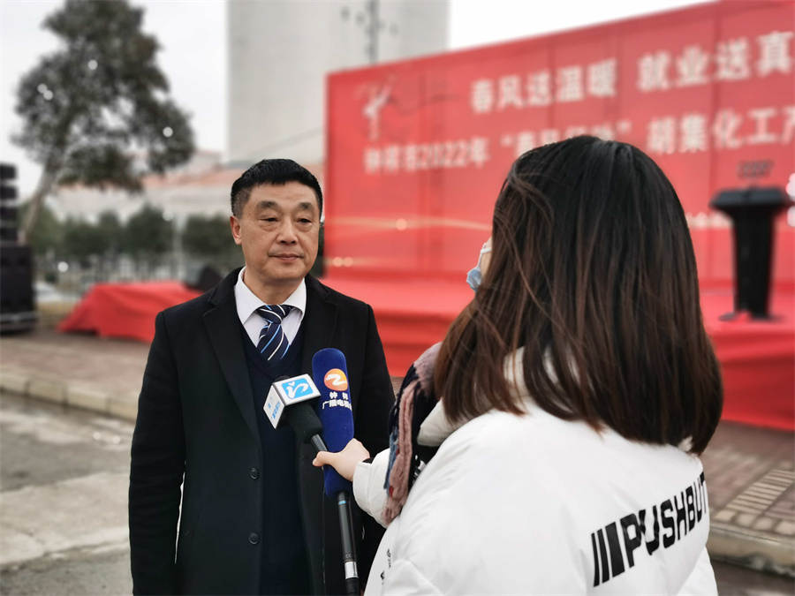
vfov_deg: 40.7
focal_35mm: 35
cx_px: 398
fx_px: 804
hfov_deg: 52.6
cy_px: 298
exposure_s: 1/1701
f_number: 1.6
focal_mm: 5.56
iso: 50
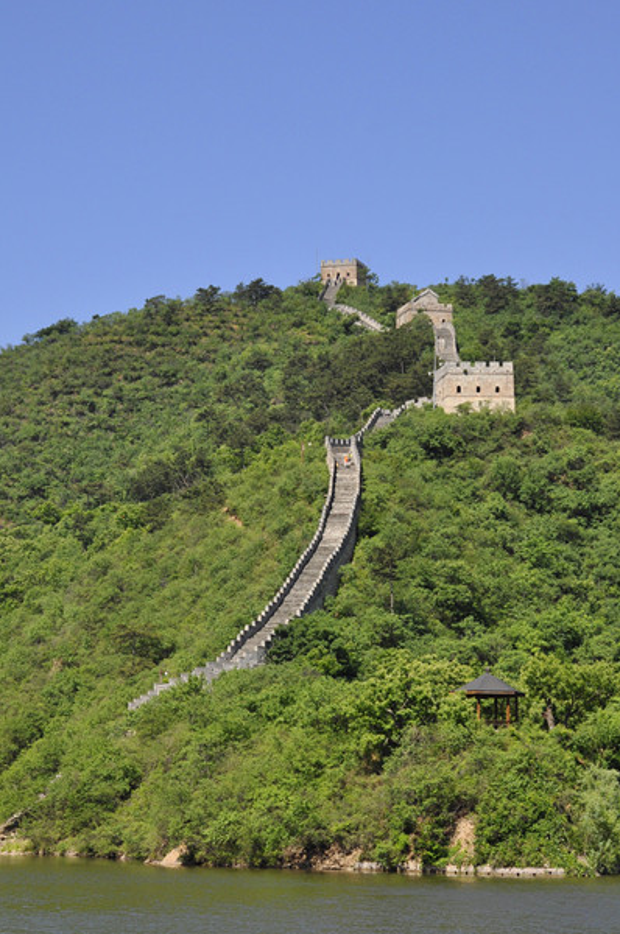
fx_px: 2592
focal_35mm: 100
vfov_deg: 20.4
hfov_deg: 13.6
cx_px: 314
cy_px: 584
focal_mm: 50
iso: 360
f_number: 8
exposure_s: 1/500
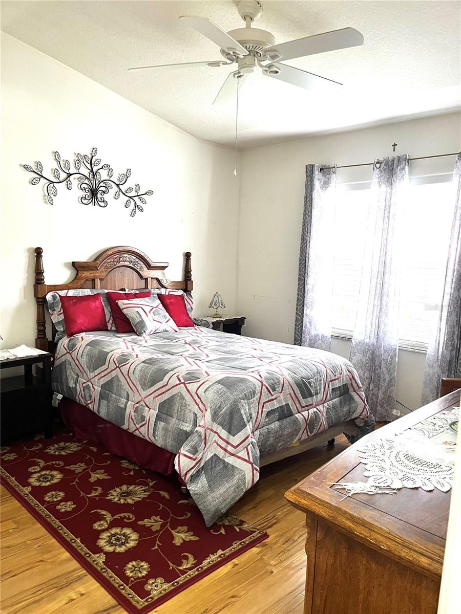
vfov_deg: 67.3
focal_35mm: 26
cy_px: 307
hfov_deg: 53.1
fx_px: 462
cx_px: 230
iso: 200
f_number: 1.6
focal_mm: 5.1
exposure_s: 1/60
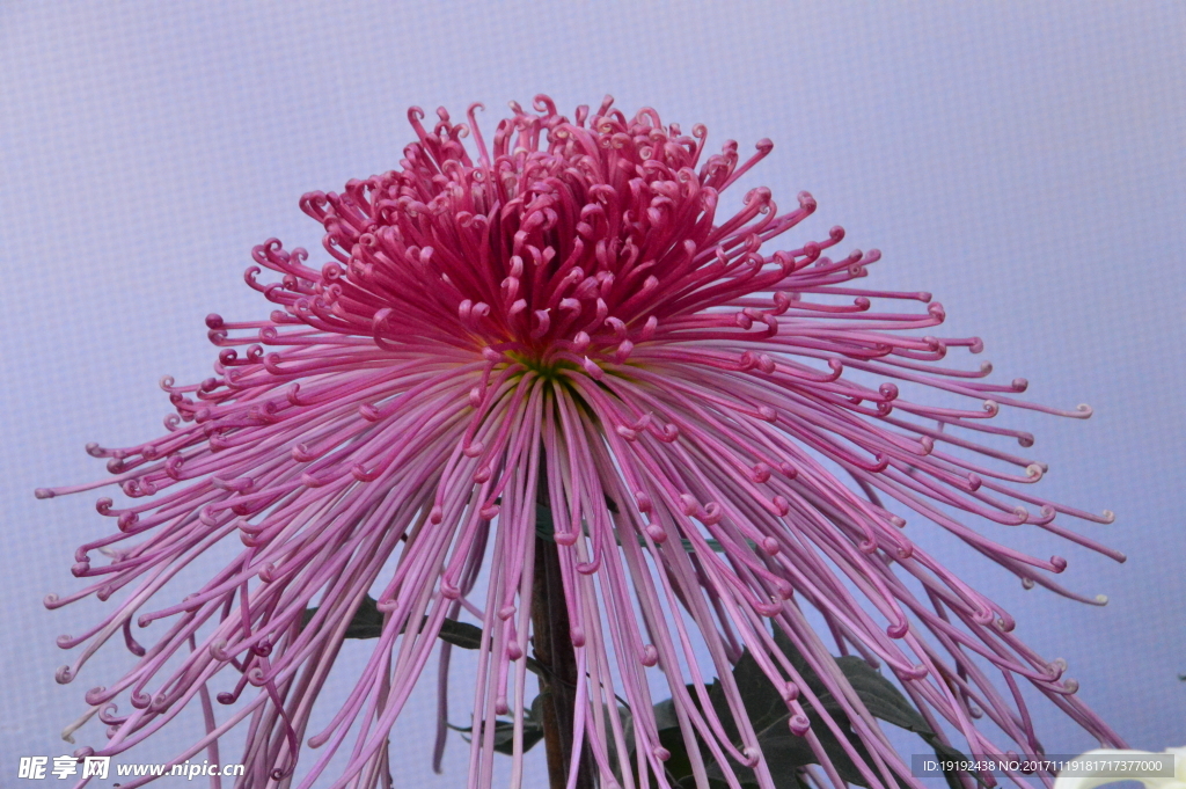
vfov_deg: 5.2
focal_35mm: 262
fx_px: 8641
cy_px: 394
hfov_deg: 7.9
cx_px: 593
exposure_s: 1/250
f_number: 18
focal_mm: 175
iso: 4000
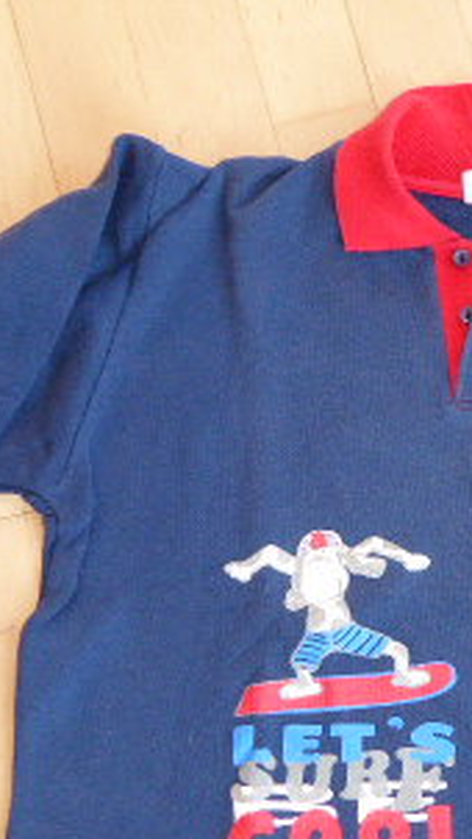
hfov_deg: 17.6
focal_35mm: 67
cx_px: 455
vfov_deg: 31.0
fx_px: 1490
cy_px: 597
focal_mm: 5
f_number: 3.5
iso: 500
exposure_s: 1/60
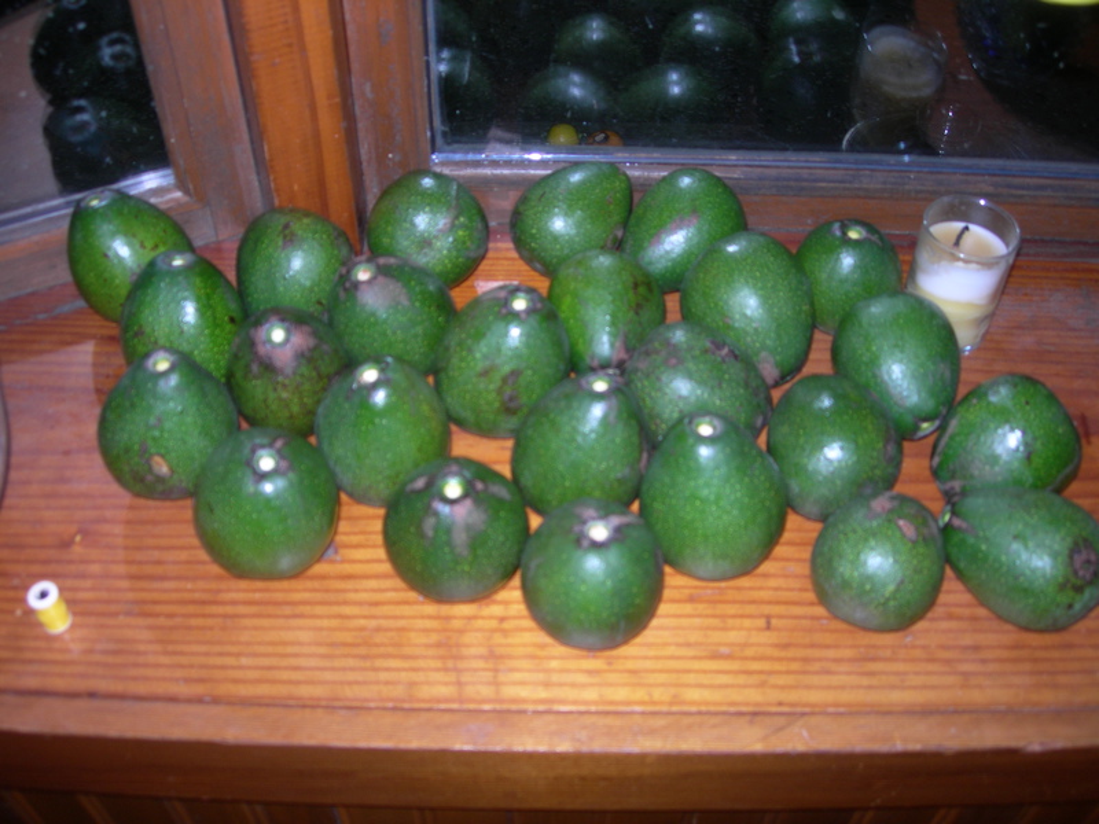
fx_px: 1206
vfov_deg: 37.7
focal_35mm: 38
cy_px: 412
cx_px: 550
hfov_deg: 49.0
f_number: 2.8
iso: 50
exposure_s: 1/60.1
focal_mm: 7.8
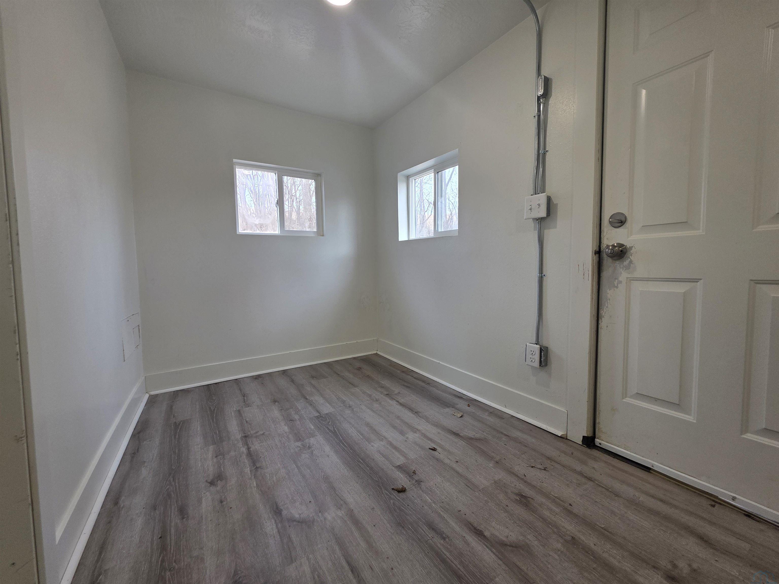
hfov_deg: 106.2
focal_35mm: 13
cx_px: 390
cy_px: 292
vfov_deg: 89.9
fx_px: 293
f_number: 1.9
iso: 64
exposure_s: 1/120
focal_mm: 2.2
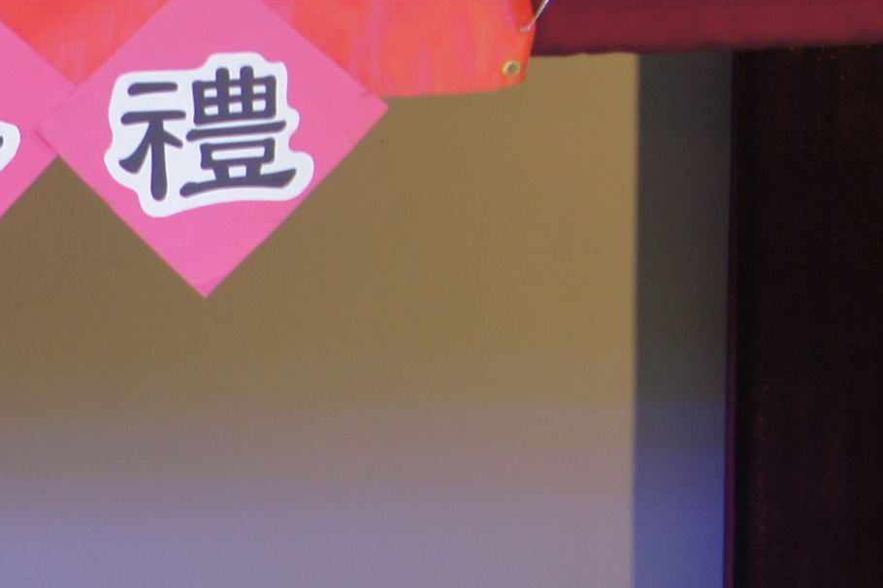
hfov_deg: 8.6
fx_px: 5382
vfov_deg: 6.1
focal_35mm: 220
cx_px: -1203
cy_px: 1038
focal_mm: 29
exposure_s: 1/50
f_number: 4
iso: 200
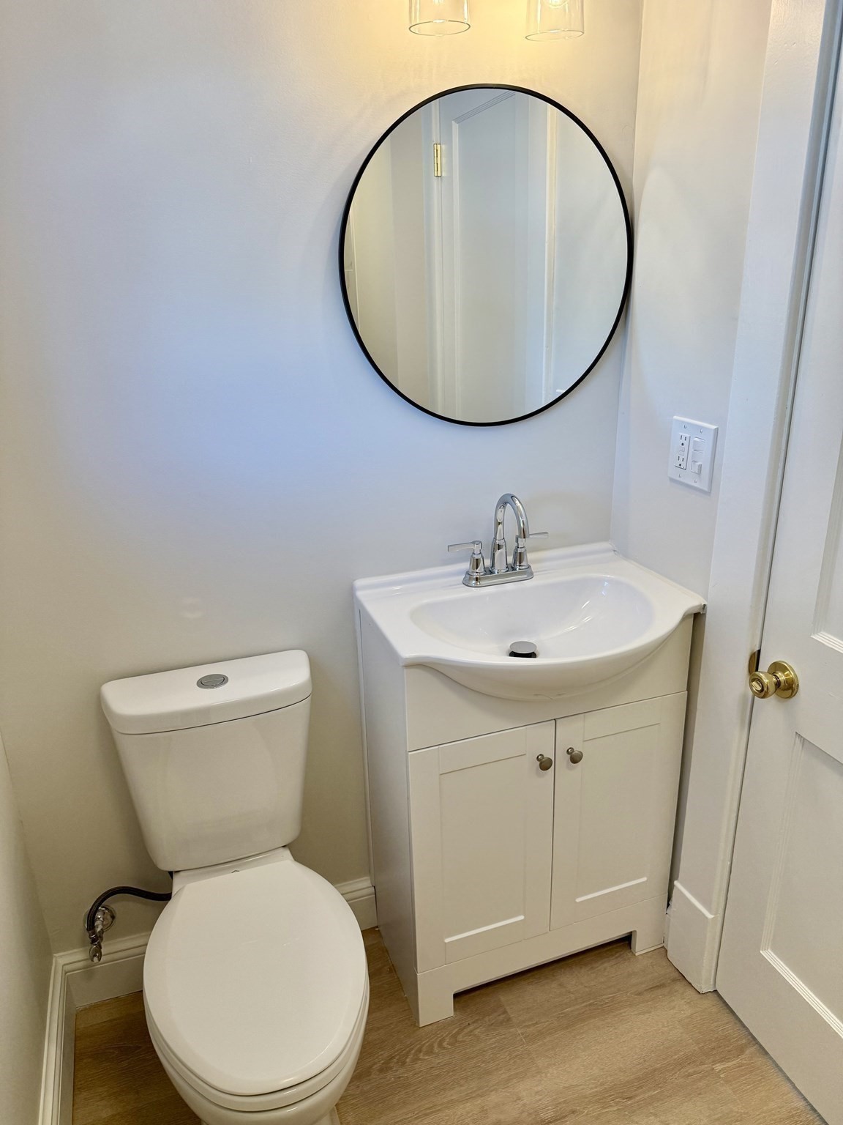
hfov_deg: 56.8
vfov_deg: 71.6
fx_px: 779
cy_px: 562
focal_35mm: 24
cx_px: 422
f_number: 1.78
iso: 125
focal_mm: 6.76
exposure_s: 1/183
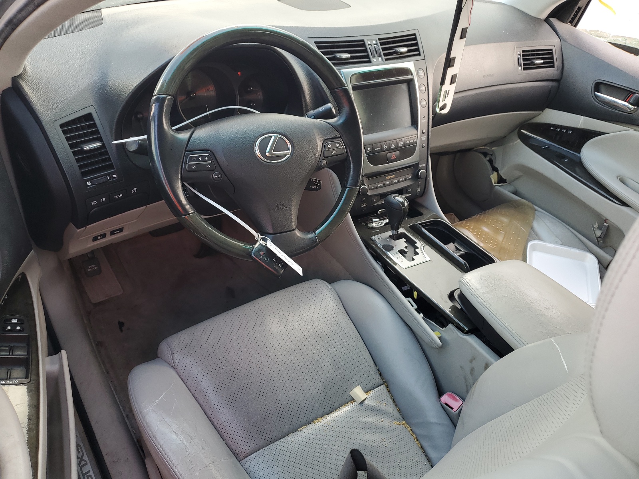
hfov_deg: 67.3
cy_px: 240
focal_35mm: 26
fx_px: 480
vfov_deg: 53.1
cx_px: 320
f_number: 1.5
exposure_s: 1/120
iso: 53
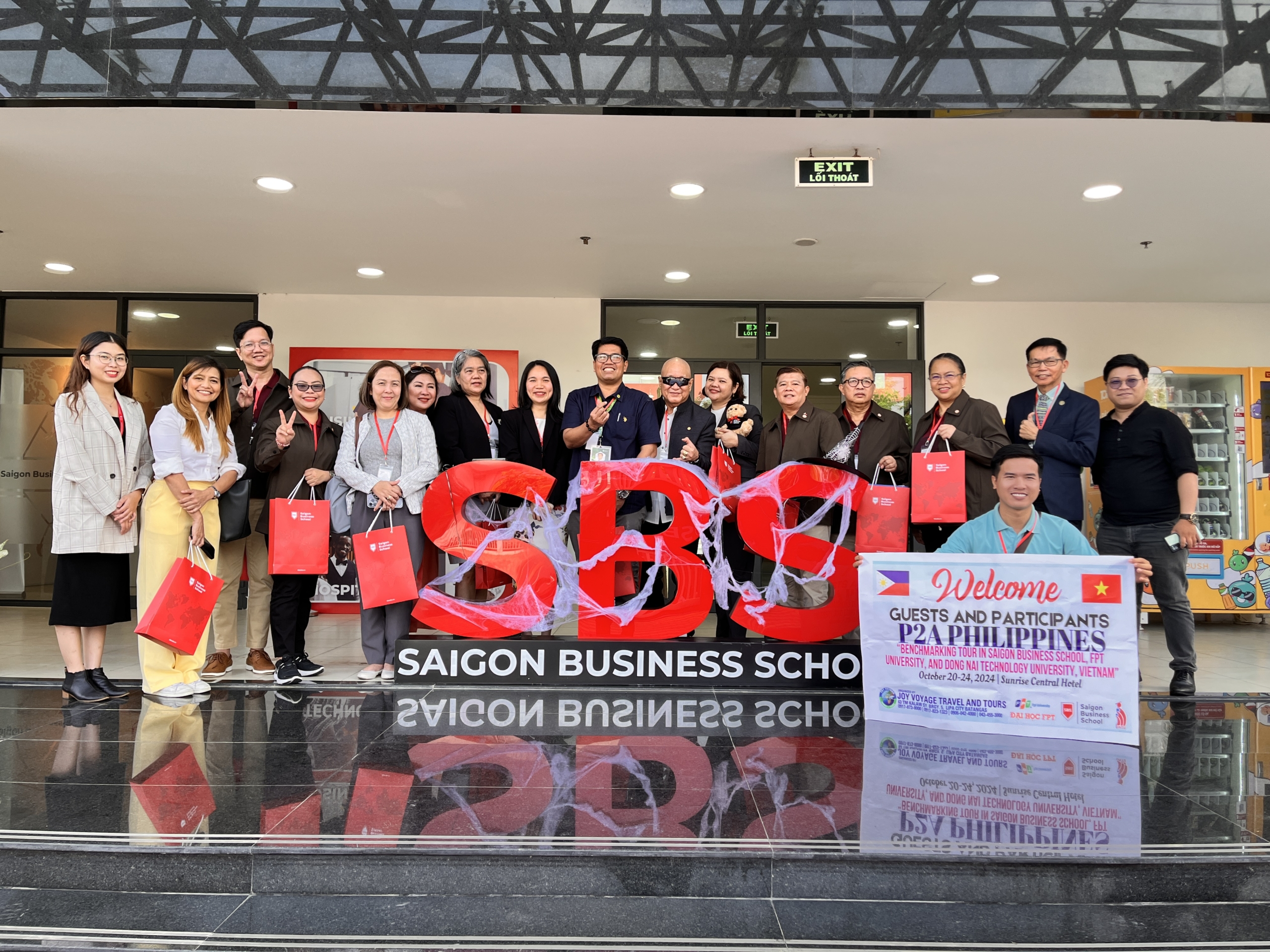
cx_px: 635
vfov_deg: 53.1
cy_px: 476
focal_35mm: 26
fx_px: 954
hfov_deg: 67.3
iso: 40
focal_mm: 5.1
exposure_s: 1/274
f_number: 1.6
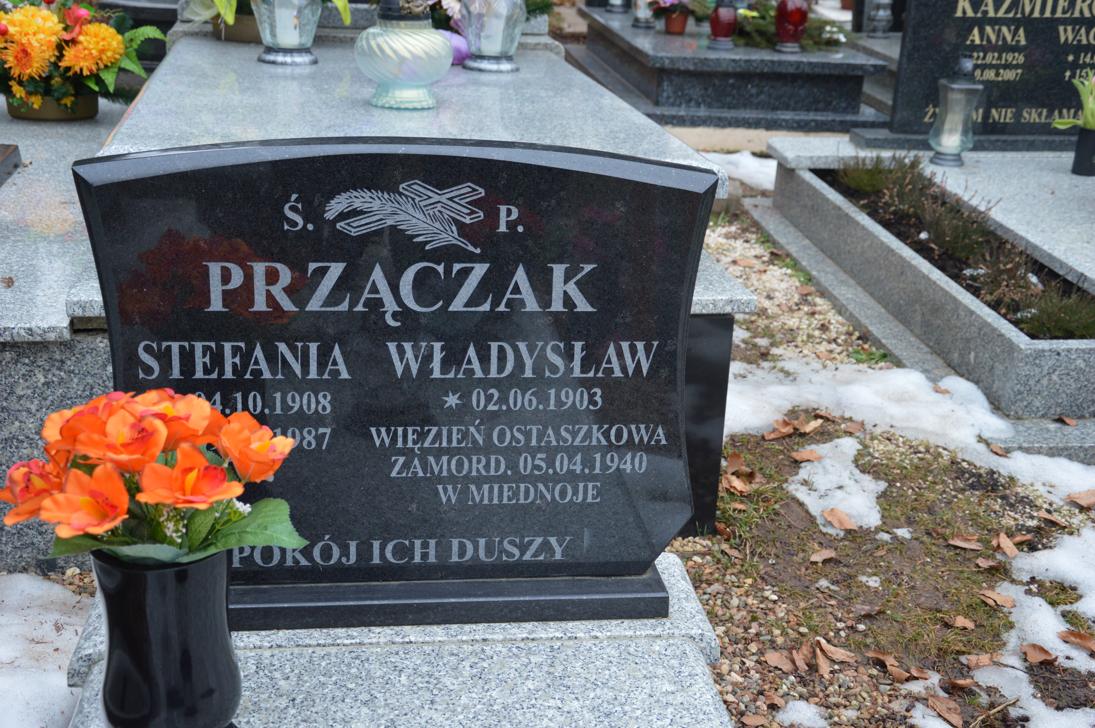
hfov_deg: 41.1
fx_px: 1459
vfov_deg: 28.0
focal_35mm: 48
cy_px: 364
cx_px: 548
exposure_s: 1/80
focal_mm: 32
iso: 400
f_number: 4.5
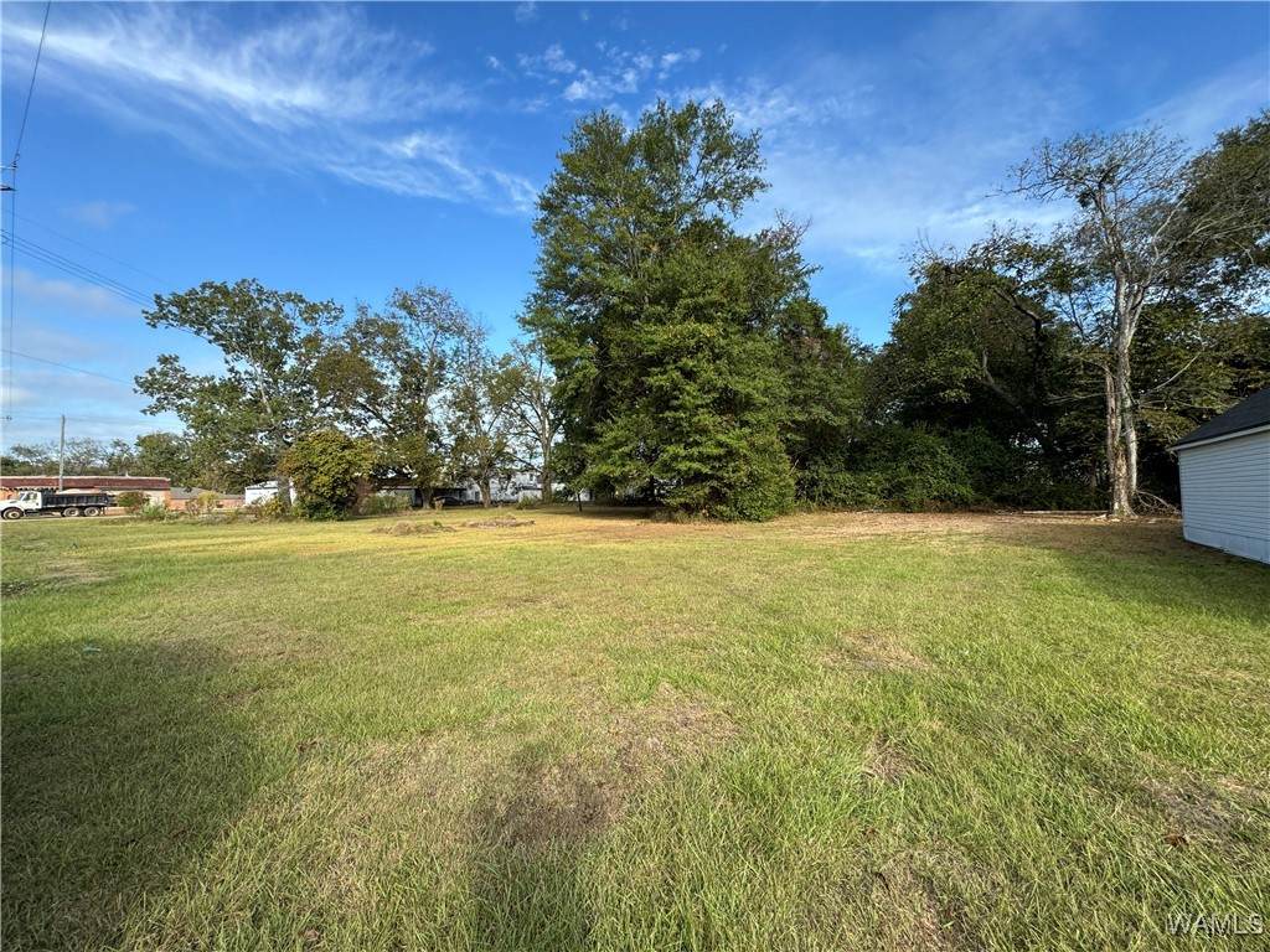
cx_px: 635
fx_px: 514
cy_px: 476
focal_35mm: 14
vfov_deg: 85.7
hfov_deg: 102.1
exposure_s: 1/693
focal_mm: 2.22
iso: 50
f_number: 2.2
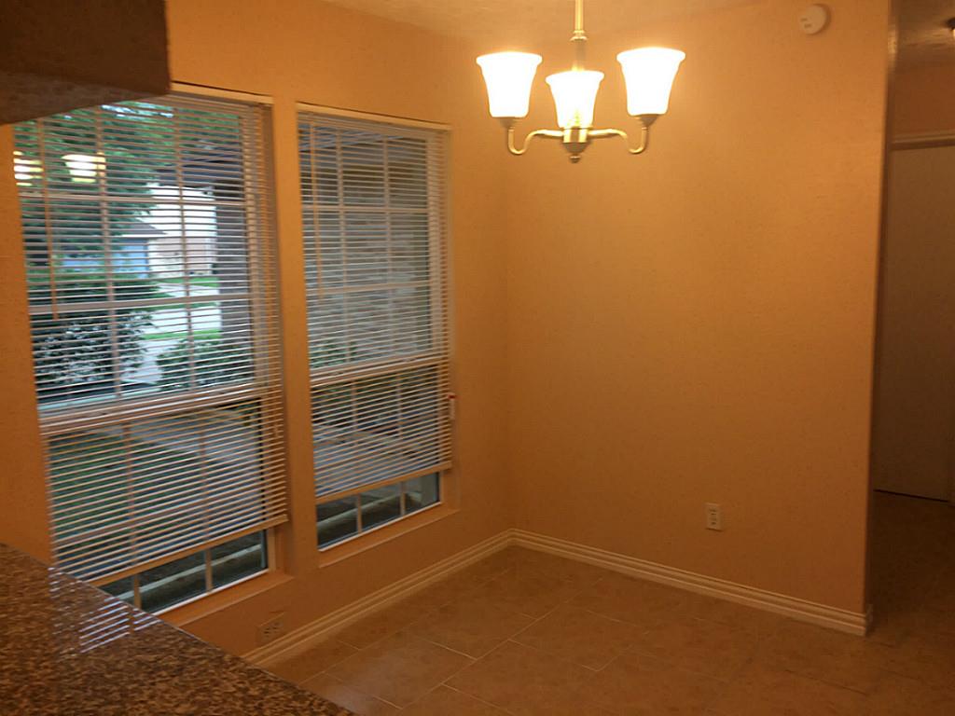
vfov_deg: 48.2
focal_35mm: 29
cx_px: 478
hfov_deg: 61.7
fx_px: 800
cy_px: 358
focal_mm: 4.15
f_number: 2.2
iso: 64
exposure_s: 1/30
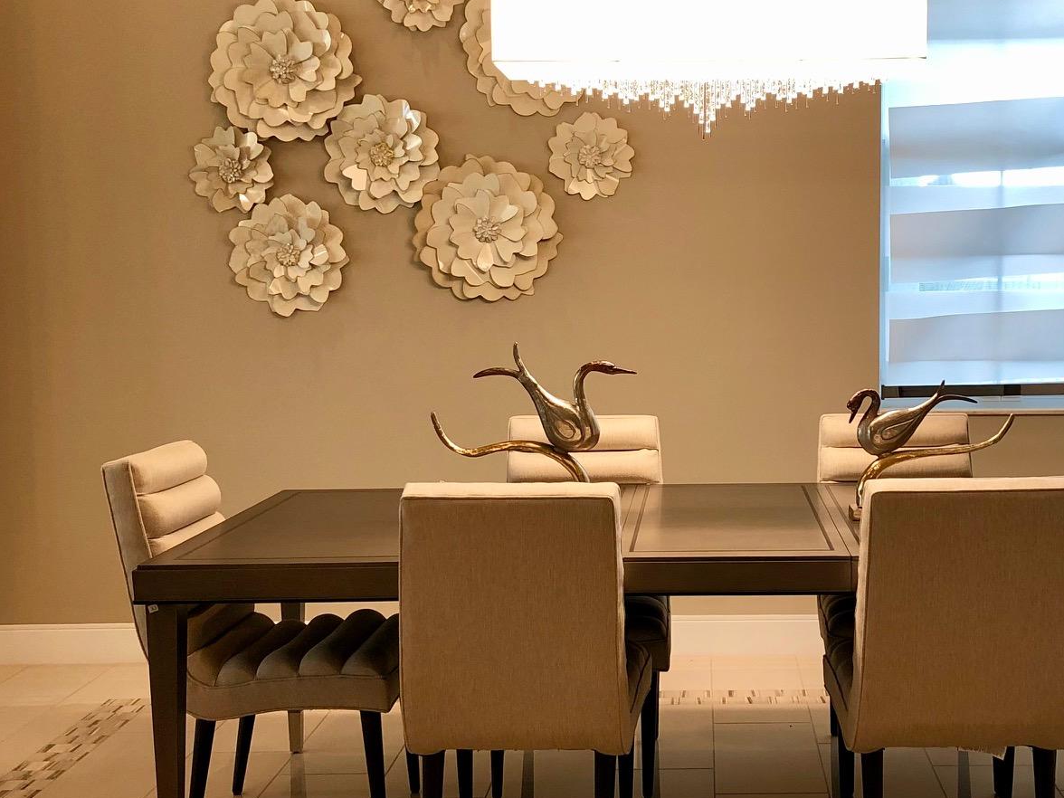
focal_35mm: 48
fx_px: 1475
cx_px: 708
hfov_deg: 39.2
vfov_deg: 30.3
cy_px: 394
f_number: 1.8
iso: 25
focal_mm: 3.99
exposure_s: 1/30
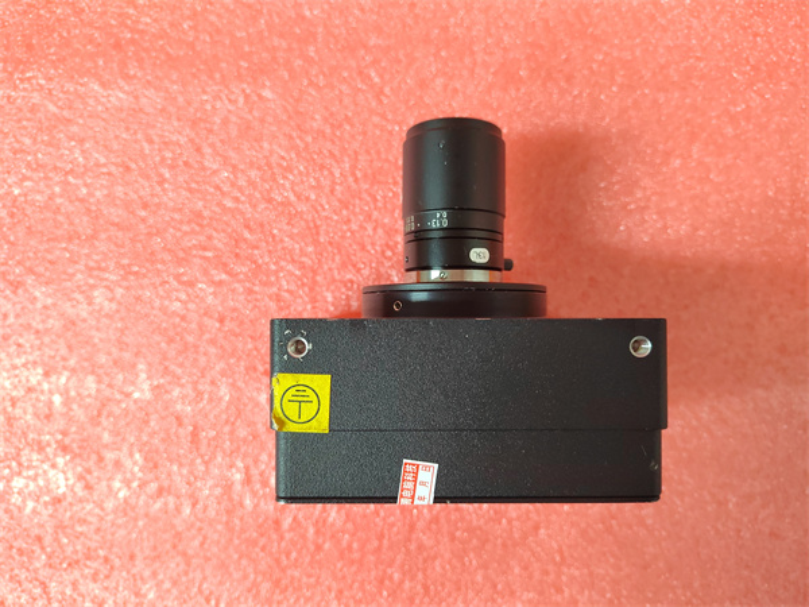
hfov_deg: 73.9
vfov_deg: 58.9
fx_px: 538
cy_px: 304
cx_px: 404
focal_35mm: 23
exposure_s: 1/50
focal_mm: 5.52
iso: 3297
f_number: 1.9
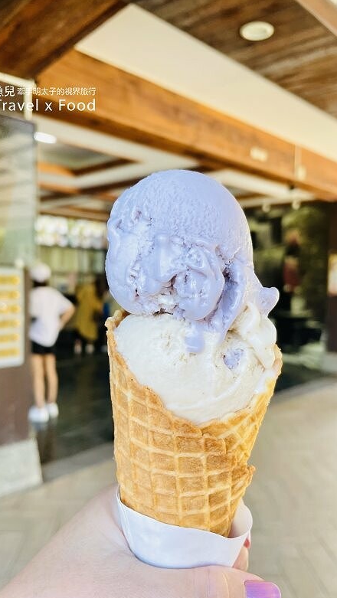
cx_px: 152
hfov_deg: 40.2
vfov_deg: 66.0
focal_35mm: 29
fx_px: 460
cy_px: 303
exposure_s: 1/120
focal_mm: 4.2
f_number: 1.6
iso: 50
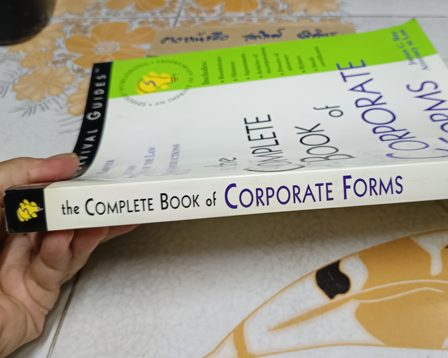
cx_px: 277
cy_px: 143
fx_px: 451
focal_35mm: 34
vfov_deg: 43.1
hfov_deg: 52.3
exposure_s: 1/33.3
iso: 952
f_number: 1.7
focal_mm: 5.31
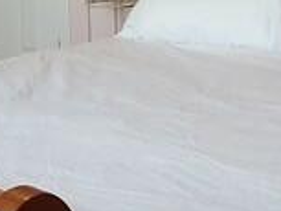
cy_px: -61
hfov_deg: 21.7
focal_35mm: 87
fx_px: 707
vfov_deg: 16.1
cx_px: 4
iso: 125
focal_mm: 1.8
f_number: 2.2
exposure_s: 1/50
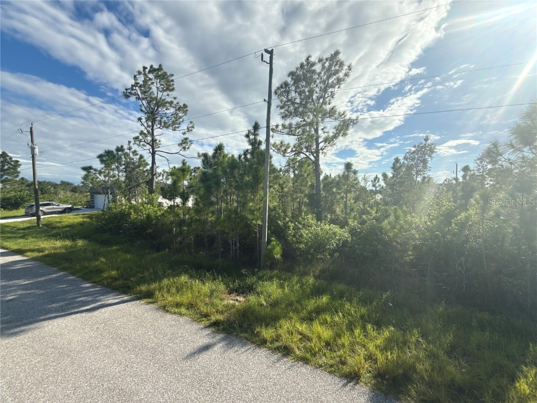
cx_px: 268
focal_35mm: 14
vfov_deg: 85.7
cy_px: 202
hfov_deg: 102.1
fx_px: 217
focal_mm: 2.22
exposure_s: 1/2410
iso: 64
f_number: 2.2
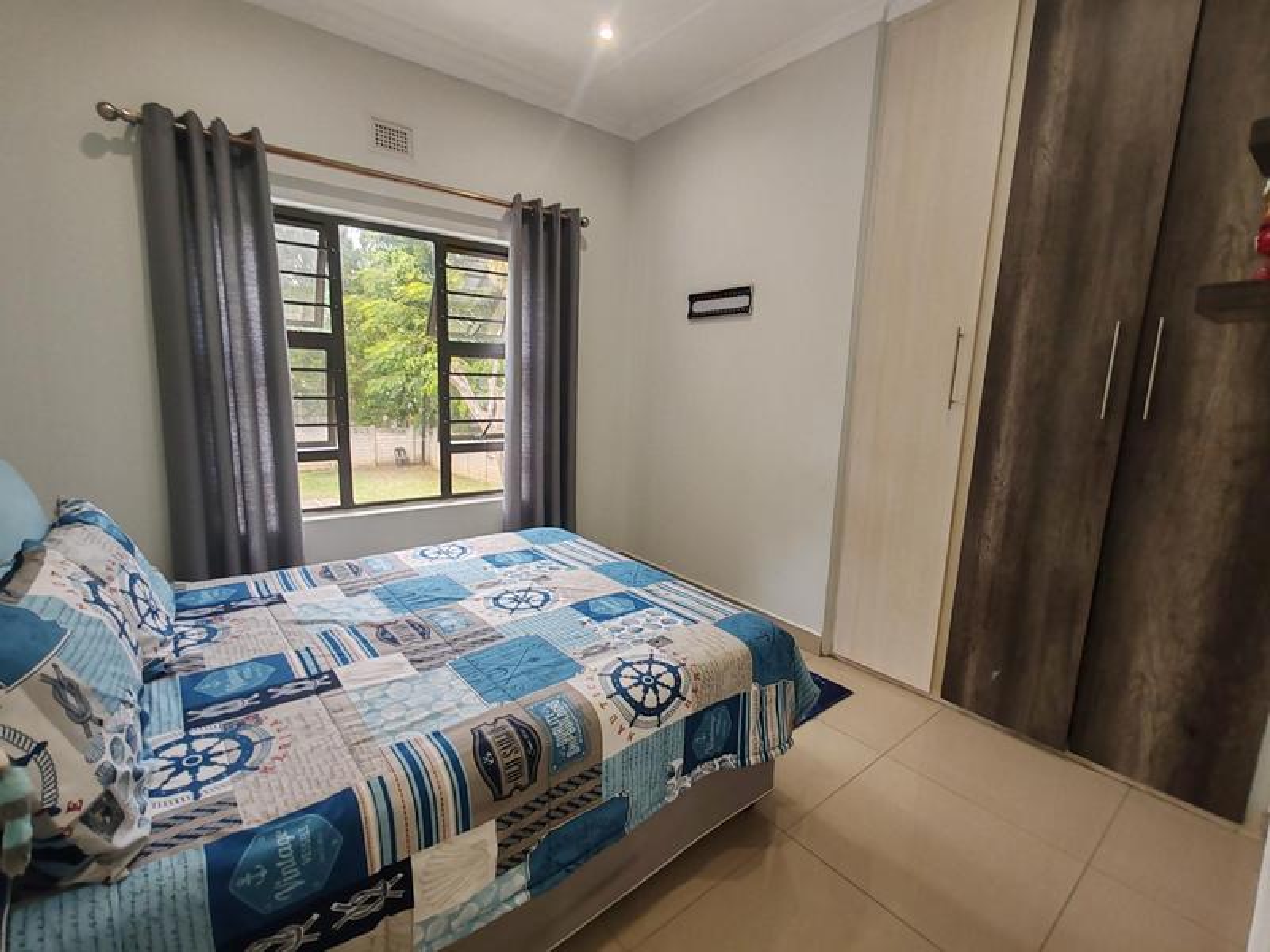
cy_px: 476
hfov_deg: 94.5
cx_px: 635
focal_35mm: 16
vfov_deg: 78.1
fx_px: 587
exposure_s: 1/33
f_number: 2.2
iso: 125
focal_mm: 1.96
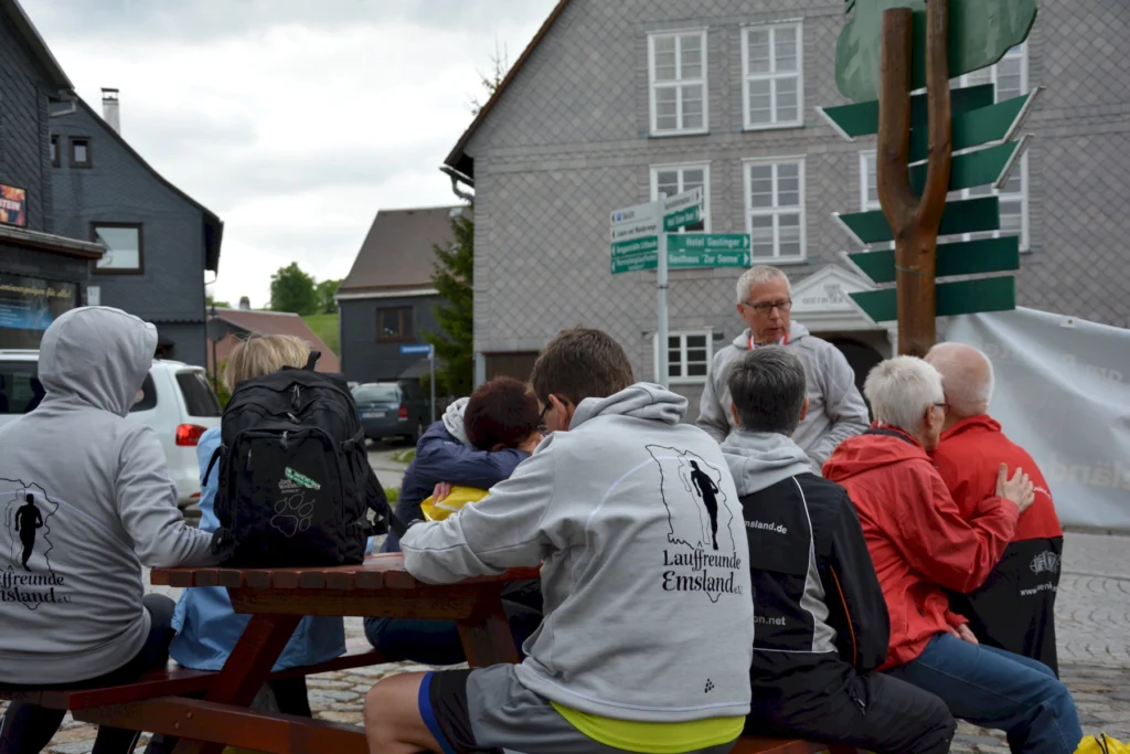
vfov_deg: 29.9
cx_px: 565
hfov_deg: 43.6
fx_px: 1413
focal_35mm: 45
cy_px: 377
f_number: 4.2
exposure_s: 1/1000
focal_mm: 30
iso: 800
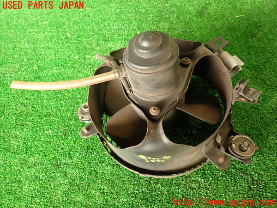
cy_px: 104
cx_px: 138
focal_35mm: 25
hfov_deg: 69.4
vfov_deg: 54.9
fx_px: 200
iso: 200
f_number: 2
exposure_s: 1/40
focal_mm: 4.5
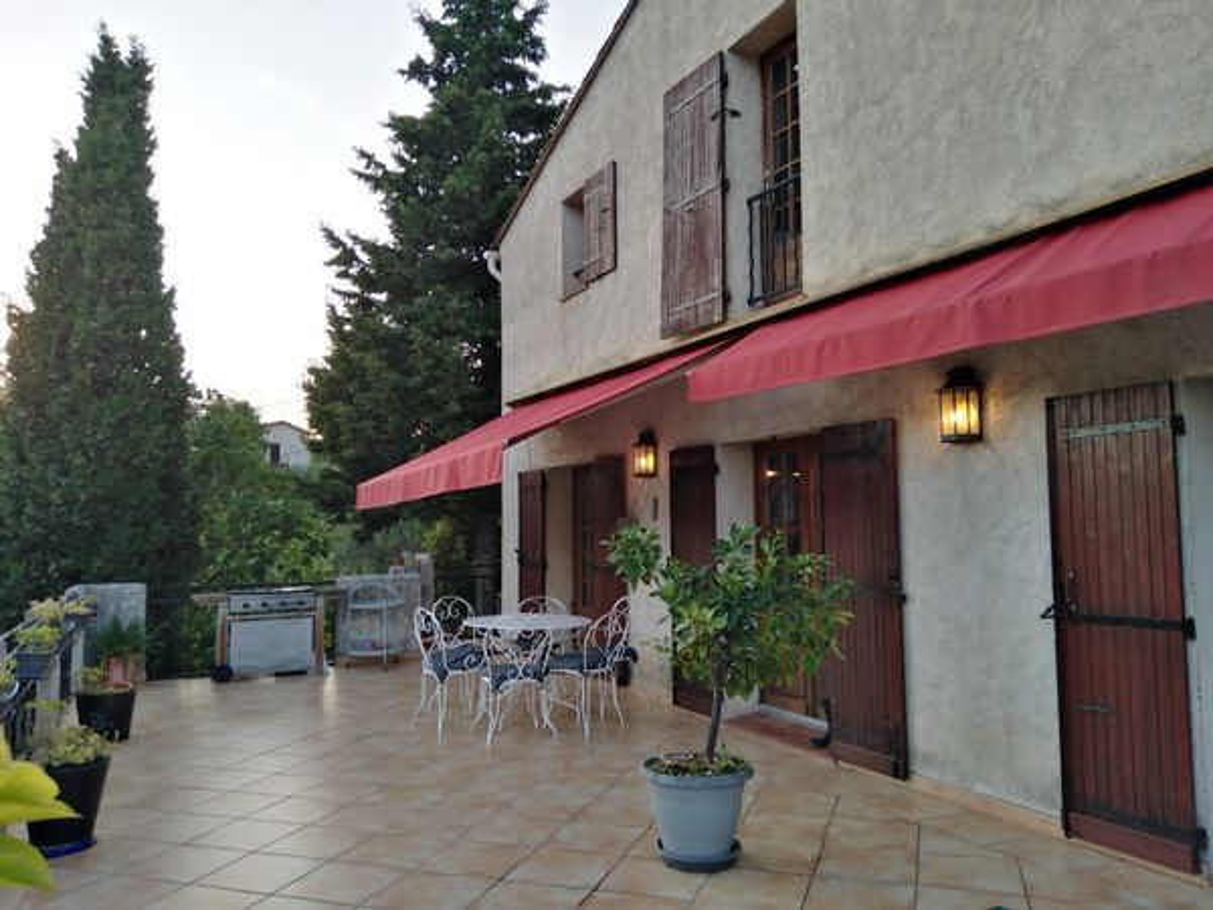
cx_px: 606
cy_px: 455
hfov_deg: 67.3
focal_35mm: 26
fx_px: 911
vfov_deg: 53.1
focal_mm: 3.59
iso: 100
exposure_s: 1/148
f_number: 1.8
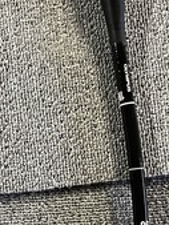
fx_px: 533
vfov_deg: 23.4
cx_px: -48
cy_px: 190
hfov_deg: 17.0
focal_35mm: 82
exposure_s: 1/33
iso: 500
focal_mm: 4.2
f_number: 1.6
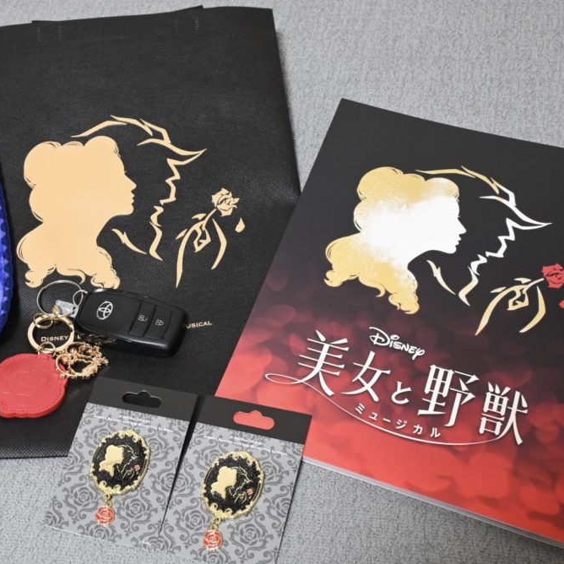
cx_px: 171
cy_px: 282
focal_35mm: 44
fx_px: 811
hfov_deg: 37.8
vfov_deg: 38.4
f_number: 8
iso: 1600
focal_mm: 22.5
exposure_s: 1/13
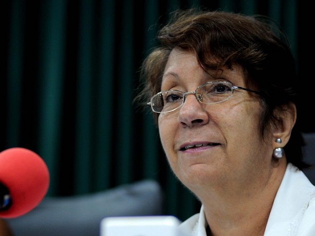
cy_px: 118
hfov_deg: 10.1
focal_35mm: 196
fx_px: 1783
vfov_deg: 7.6
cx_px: 155
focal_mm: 120
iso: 800
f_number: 2.8
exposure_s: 1/60
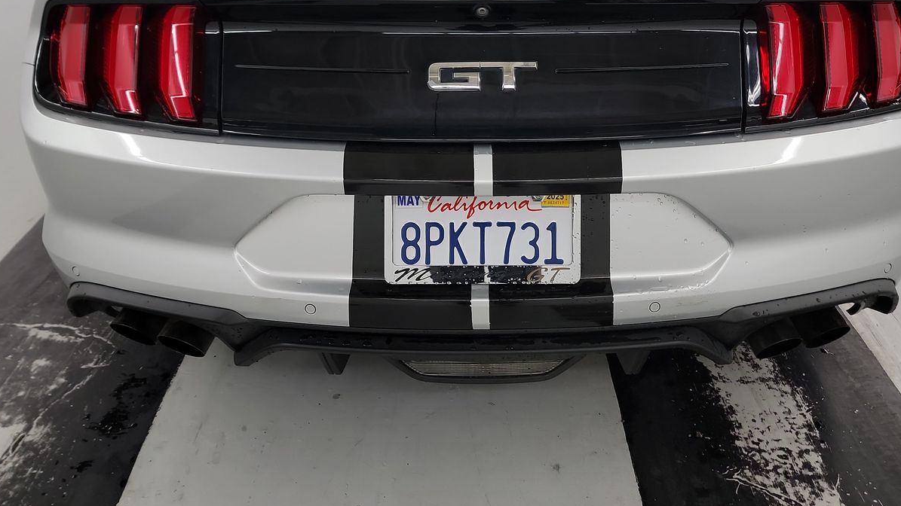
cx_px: 473
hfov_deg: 56.6
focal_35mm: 35
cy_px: 56
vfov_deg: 32.2
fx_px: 836
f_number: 1.8
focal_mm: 6.7
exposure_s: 1/59
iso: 241
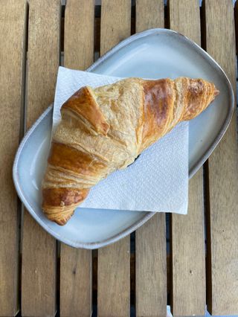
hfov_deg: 53.1
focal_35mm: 26
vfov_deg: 67.3
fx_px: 238
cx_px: 119
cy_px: 158
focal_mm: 4.2
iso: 40
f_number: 1.6
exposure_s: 1/121
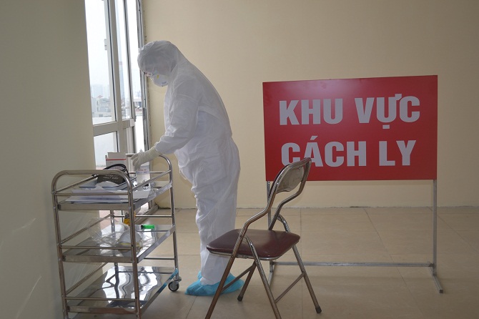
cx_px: 240
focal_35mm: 39
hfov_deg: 49.6
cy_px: 160
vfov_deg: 34.2
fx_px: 519
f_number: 4.2
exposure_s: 1/125
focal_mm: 26
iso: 110
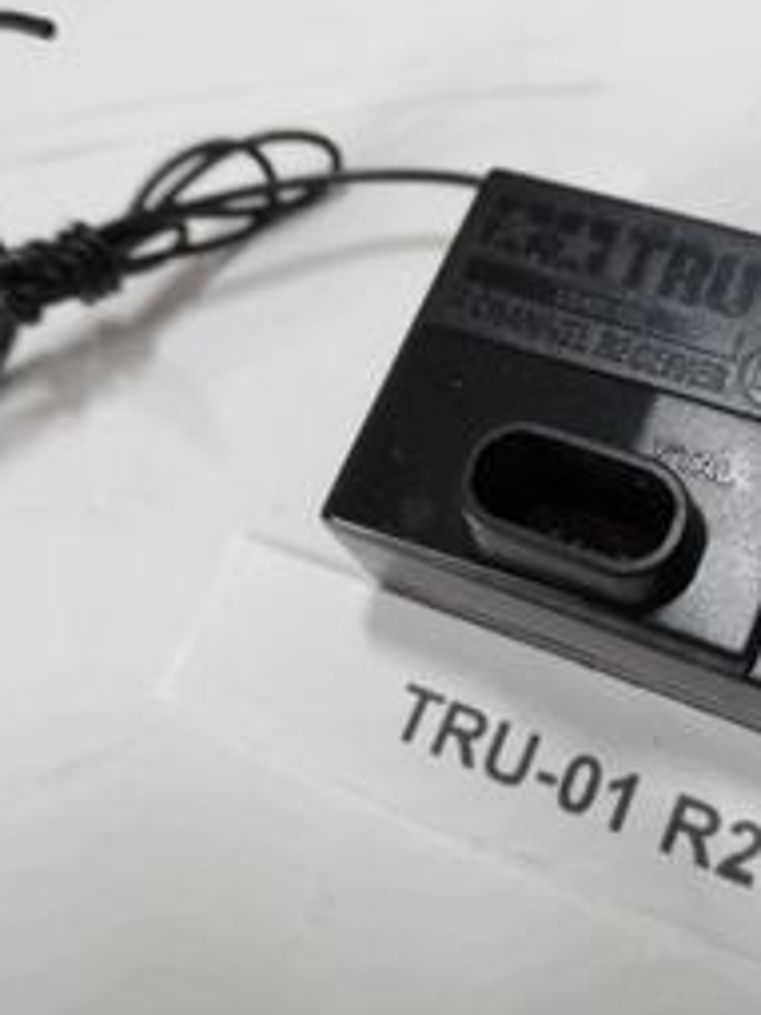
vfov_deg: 55.4
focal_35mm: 33
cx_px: 522
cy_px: 496
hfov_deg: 42.2
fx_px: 968
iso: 100
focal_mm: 4
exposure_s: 1/30
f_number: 3.2
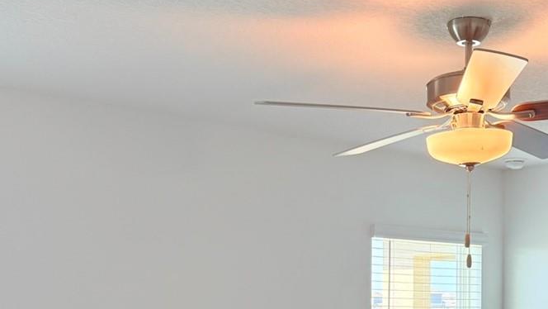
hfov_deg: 32.7
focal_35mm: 63
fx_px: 916
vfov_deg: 18.6
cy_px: 316
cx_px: 409
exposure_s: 1/240
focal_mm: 6.76
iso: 125
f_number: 1.78
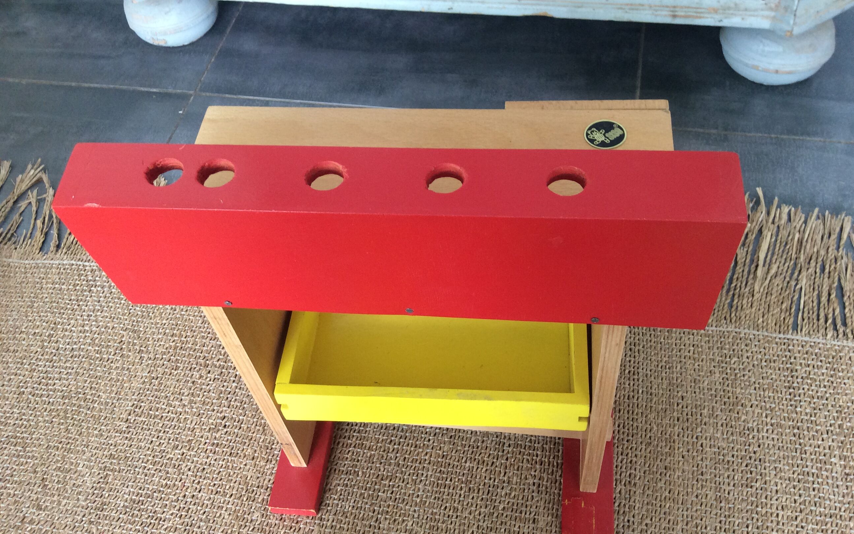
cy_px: 294
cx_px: 428
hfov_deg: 56.7
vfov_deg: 37.2
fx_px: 791
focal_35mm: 34
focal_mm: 3.3
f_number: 2.4
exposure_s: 1/25
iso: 100
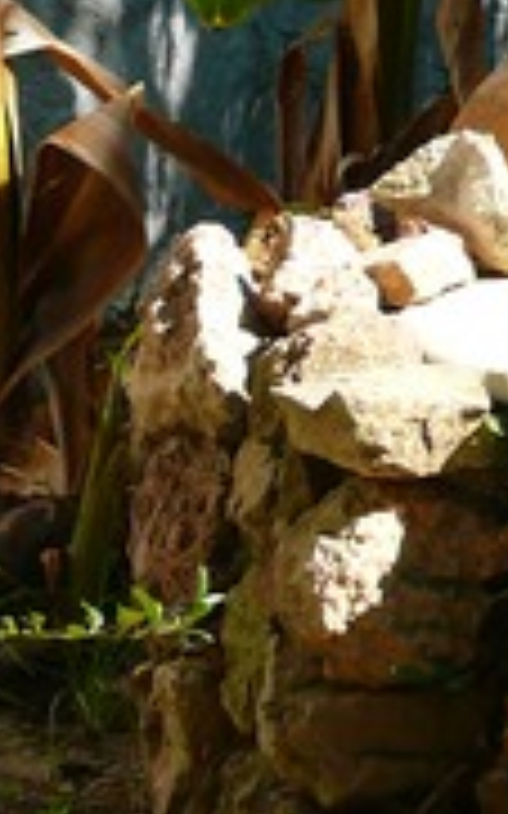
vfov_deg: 5.2
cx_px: 1542
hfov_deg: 3.2
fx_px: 8978
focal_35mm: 405
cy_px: 139
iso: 100
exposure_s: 1/160
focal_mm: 19.6
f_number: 4
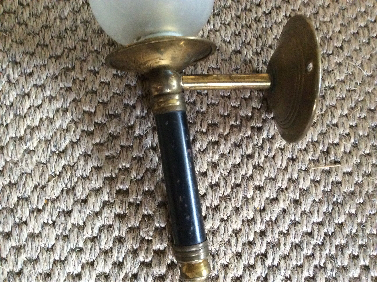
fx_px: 348
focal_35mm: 32
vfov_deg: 44.1
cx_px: 188
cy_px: 141
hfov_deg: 56.9
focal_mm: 3.3
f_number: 2.4
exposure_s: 1/17
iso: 400
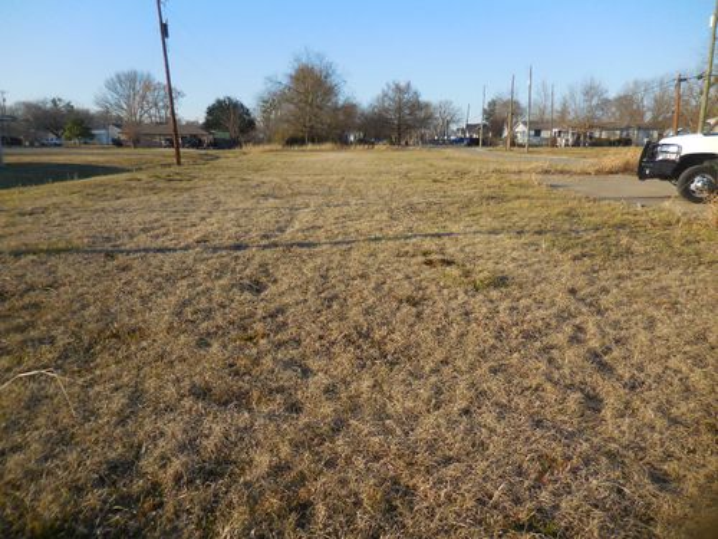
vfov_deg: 54.9
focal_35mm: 25
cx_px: 359
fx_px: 519
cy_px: 270
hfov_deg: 69.4
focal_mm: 4.5
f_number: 3.3
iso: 125
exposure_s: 1/1000
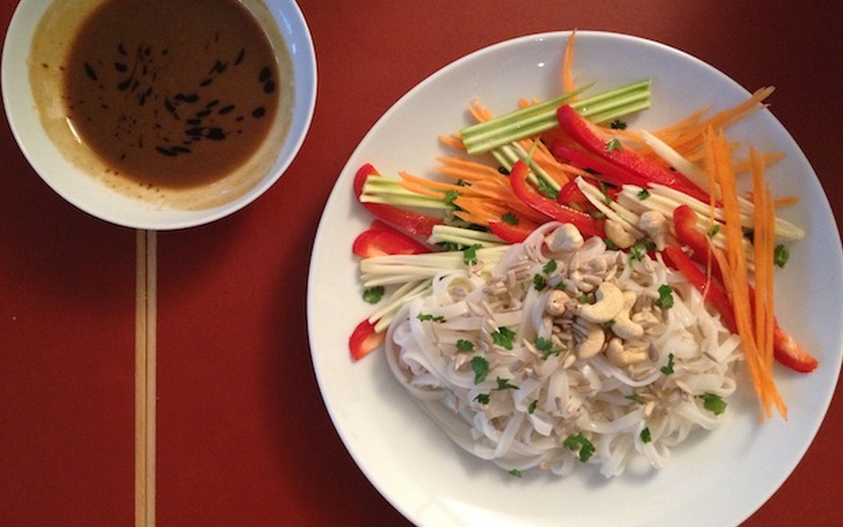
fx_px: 873
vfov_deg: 33.6
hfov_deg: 51.5
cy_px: 256
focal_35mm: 38
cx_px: 428
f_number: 2.4
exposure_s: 1/20
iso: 320
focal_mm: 4.28
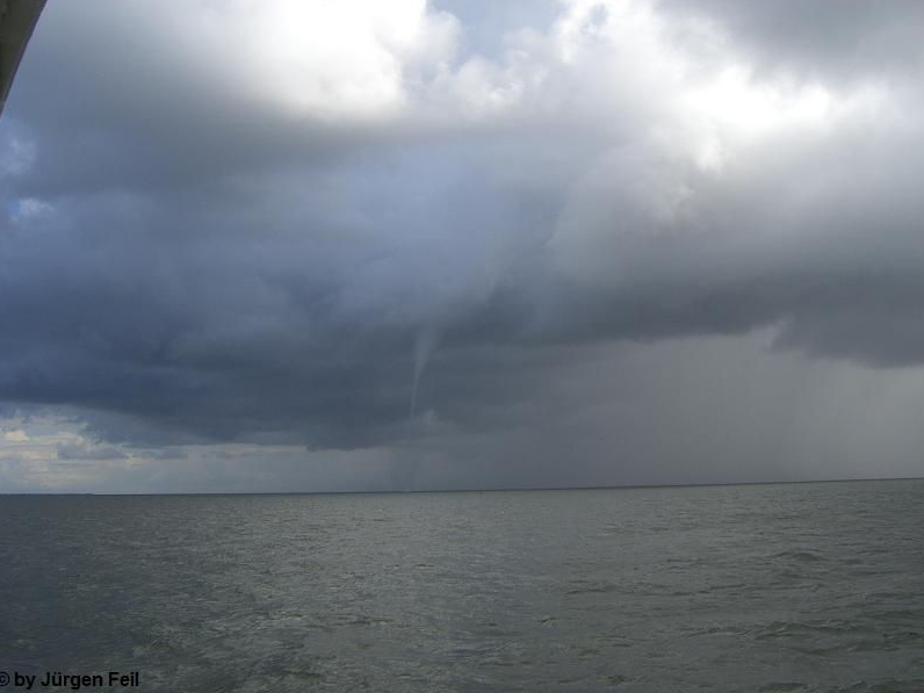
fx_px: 1041
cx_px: 458
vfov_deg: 36.8
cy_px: 344
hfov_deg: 47.9
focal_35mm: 39
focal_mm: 6.2
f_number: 4.3
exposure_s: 1/640
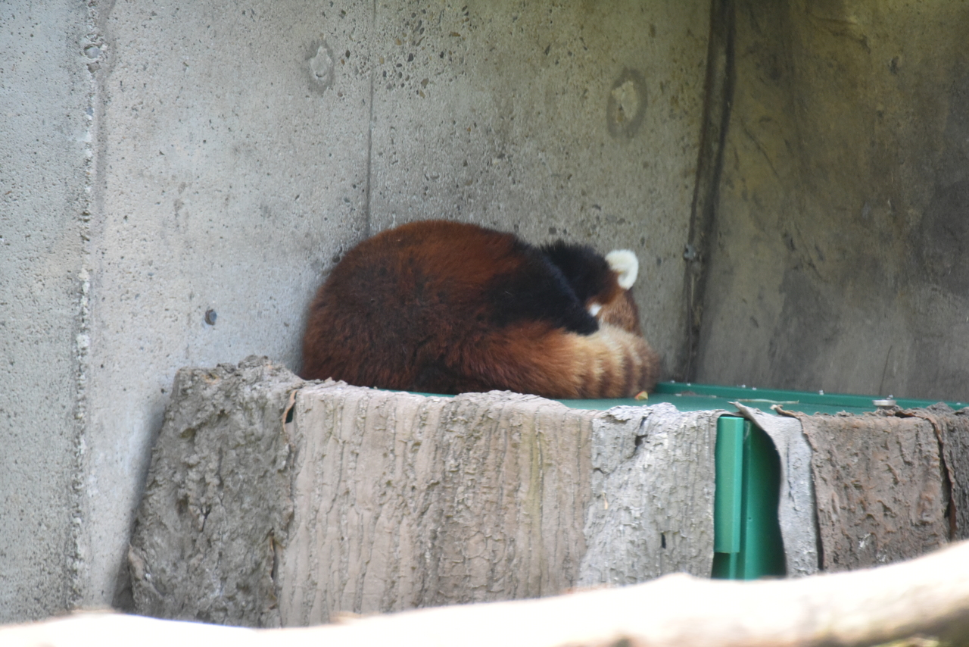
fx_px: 8076
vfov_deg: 4.6
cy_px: 324
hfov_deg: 6.9
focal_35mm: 300
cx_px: 484
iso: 5000
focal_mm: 300
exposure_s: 1/640
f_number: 5.6
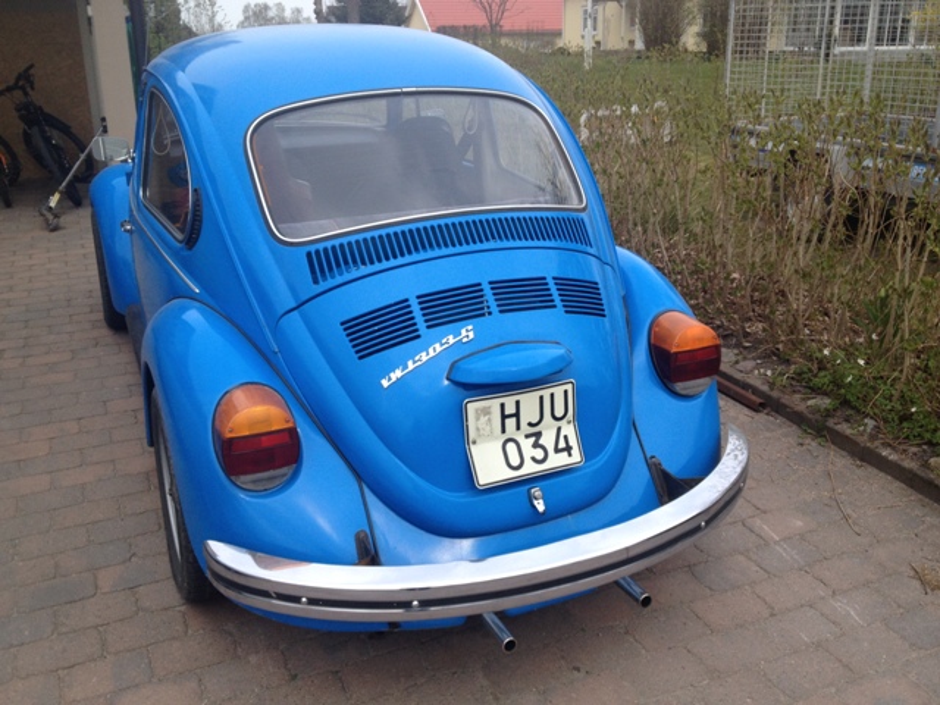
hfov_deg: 52.6
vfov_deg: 40.7
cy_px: 352
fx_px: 950
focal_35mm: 35
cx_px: 470
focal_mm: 4.28
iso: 50
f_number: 2.4
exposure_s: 1/736
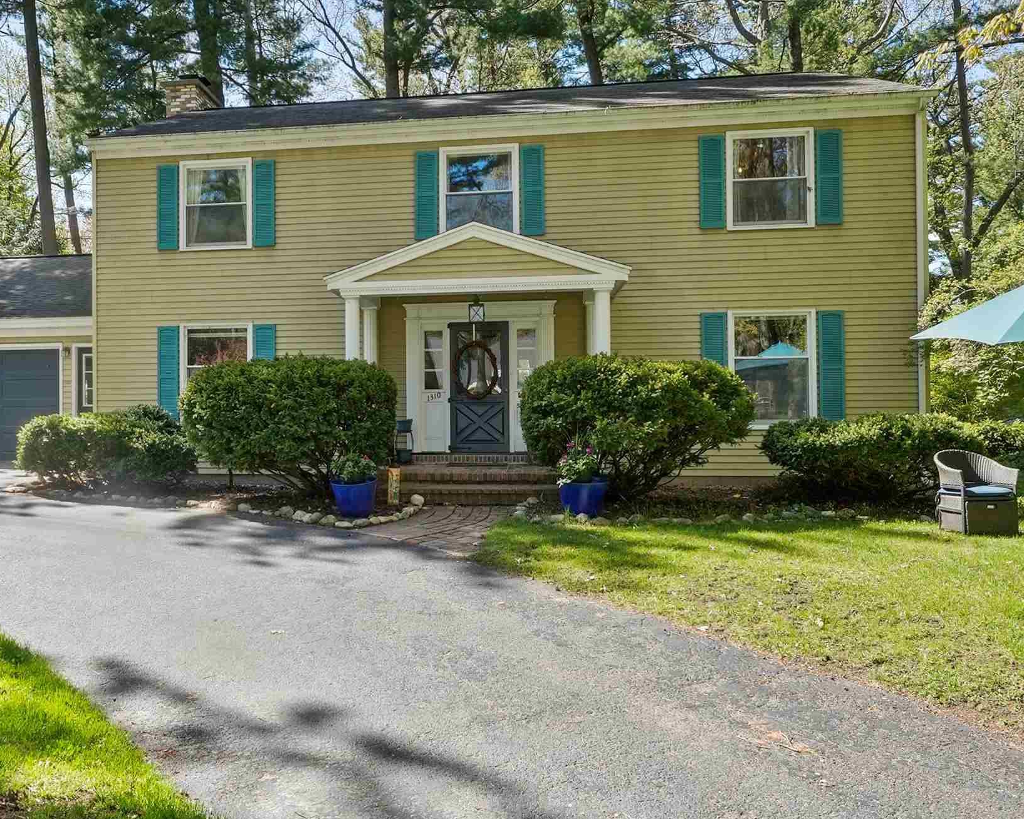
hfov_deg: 57.3
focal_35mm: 30
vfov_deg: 48.0
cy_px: 401
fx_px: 920
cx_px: 367
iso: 640
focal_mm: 17.2
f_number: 11
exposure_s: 1/60
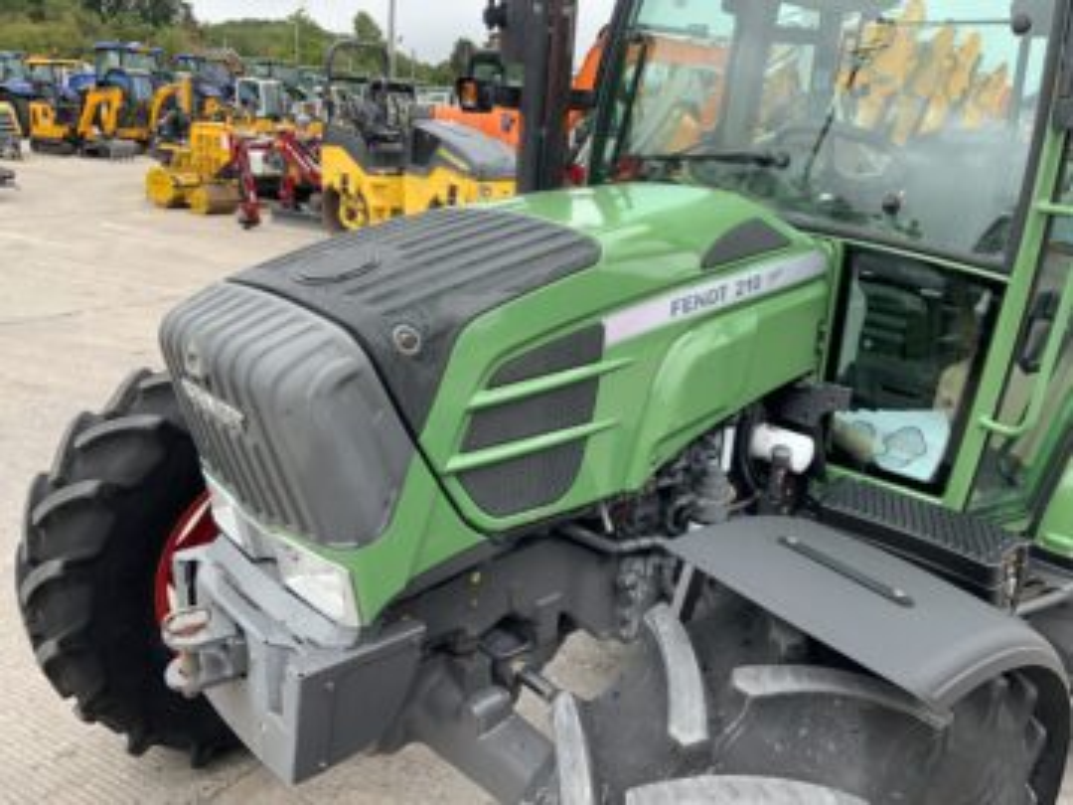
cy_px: 402
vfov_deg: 48.2
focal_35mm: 29
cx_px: 536
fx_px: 899
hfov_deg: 61.7
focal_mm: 3
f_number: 1.8
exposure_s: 1/415
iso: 16
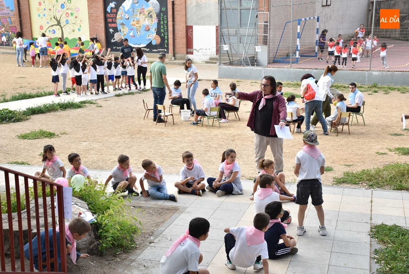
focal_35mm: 57
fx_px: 648
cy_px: 137
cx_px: 204
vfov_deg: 23.8
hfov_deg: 35.0
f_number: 4.2
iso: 100
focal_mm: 38
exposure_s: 1/160
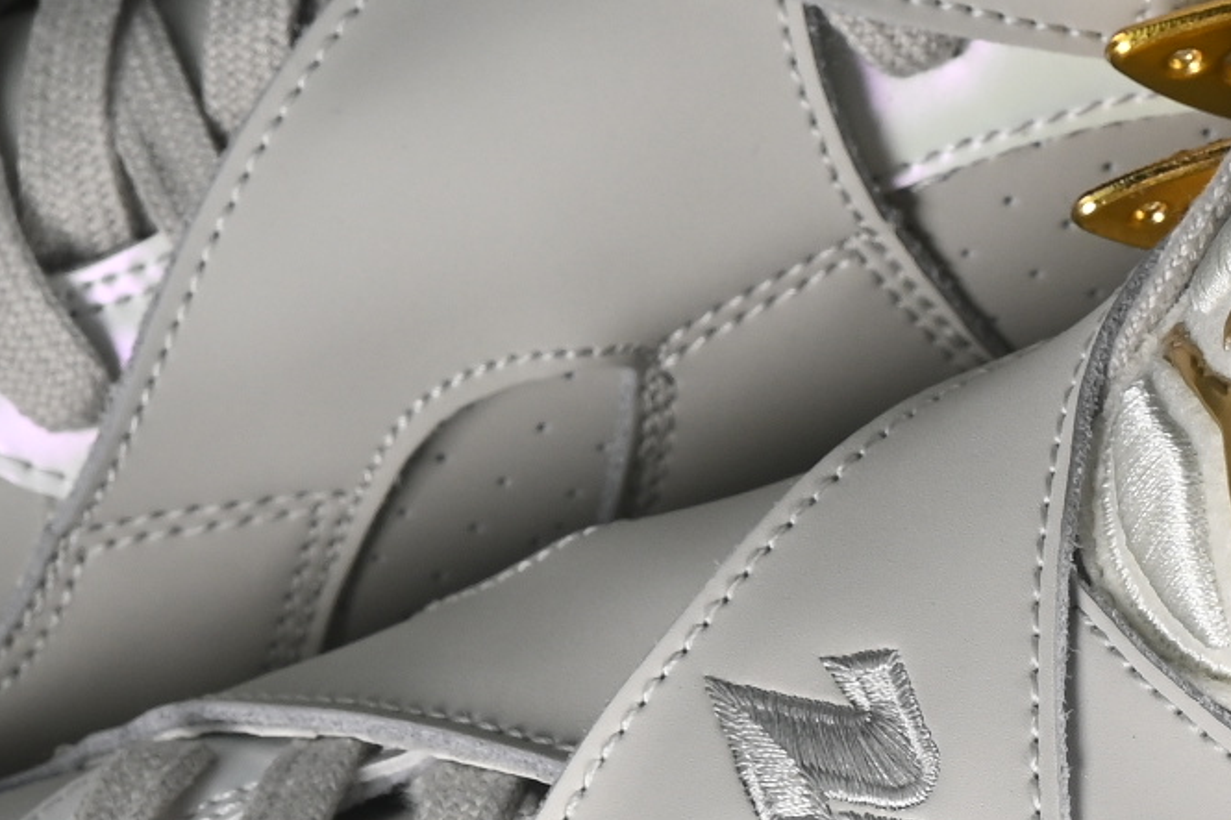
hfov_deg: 6.6
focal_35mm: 314
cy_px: 563
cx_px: 990
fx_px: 10734
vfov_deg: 4.4
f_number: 7.1
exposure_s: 1/80
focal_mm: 50
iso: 160
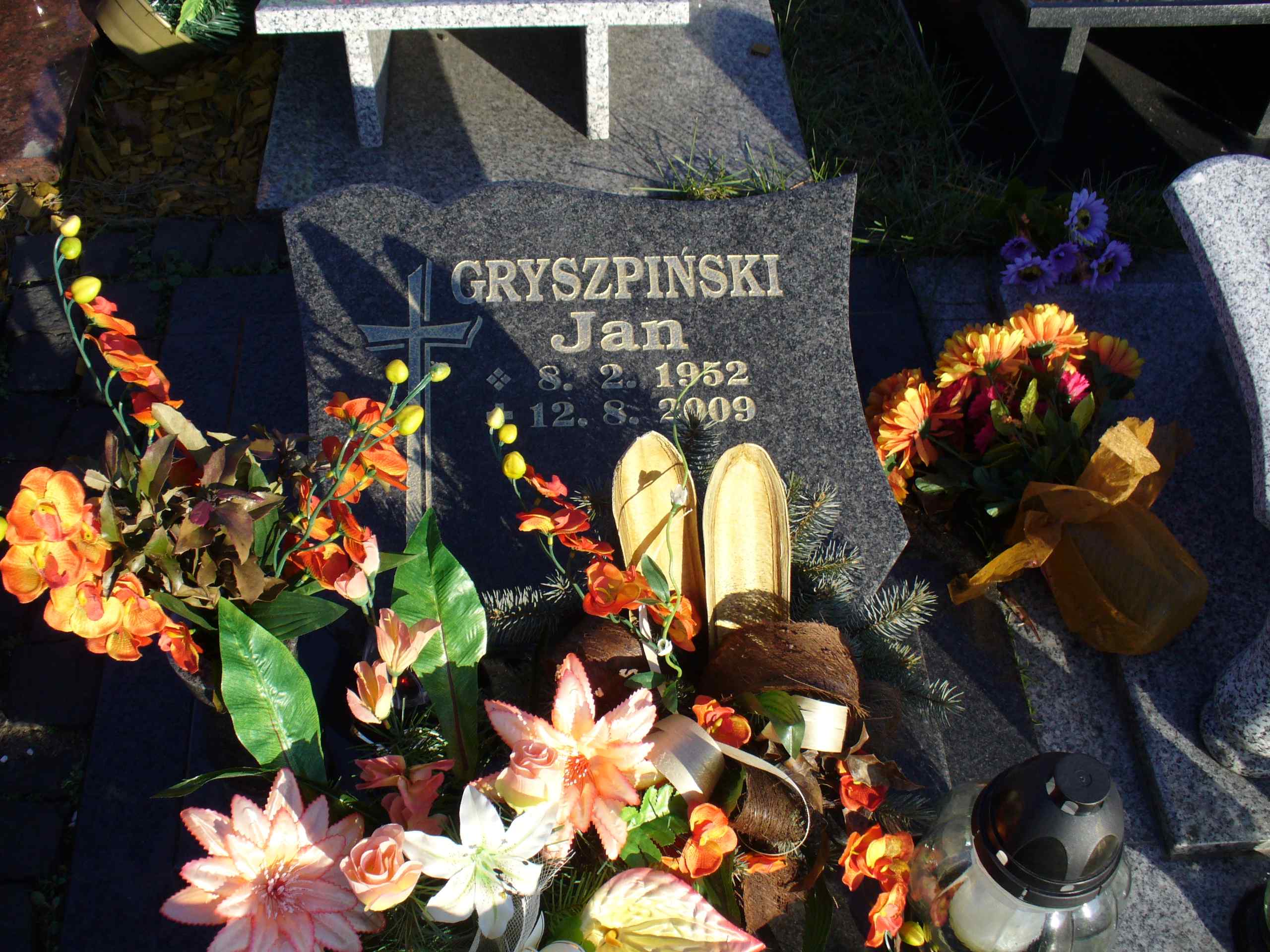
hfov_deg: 50.1
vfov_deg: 38.7
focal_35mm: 37
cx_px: 635
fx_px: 1357
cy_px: 476
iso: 80
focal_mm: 6.1
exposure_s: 1/200
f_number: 5.6
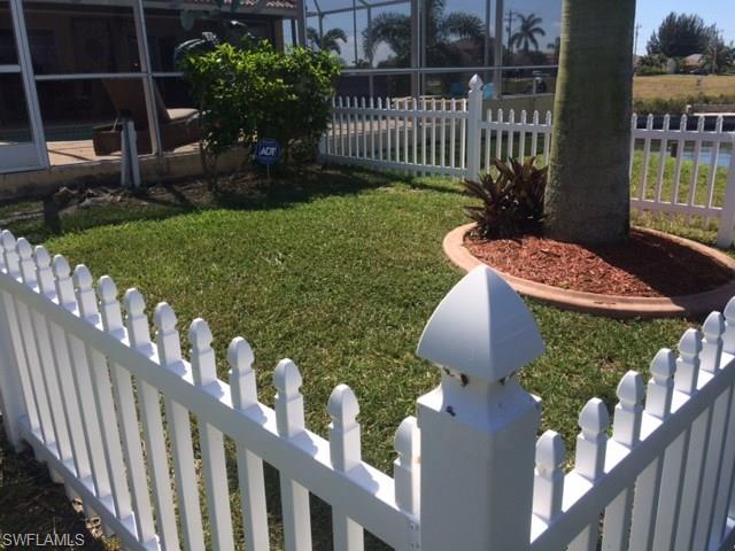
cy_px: 276
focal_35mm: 29
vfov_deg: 48.2
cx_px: 368
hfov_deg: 61.7
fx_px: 616
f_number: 2.2
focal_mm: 4.15
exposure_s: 1/2053
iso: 32
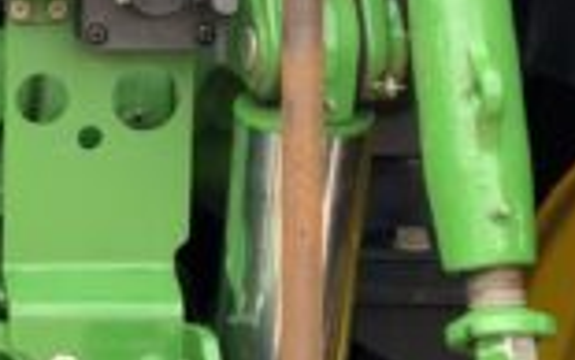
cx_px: -67
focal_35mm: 127
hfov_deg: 15.9
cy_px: 100
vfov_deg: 10.3
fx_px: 1991
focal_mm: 3
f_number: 1.8
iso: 50
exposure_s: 1/122
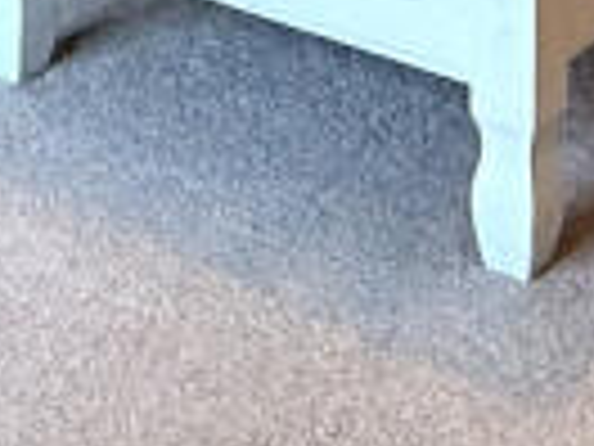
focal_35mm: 109
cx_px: 252
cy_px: -685
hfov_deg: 18.0
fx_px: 1870
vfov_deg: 11.0
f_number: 2.2
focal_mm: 2.22
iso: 500
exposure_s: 1/50
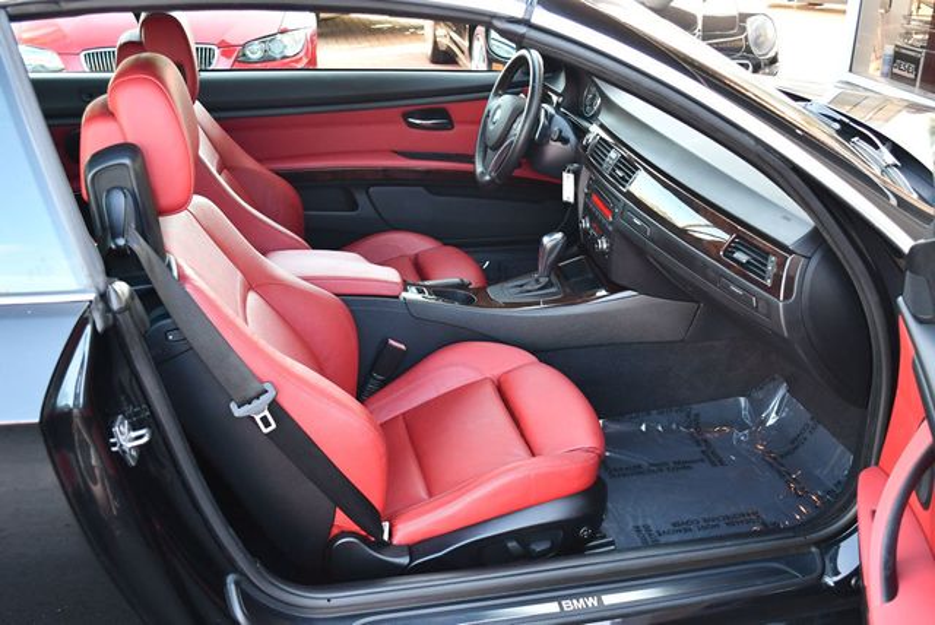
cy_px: 312
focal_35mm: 36
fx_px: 936
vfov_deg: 36.9
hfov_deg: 53.1
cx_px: 468
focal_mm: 18
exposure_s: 1/160
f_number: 3.5
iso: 800
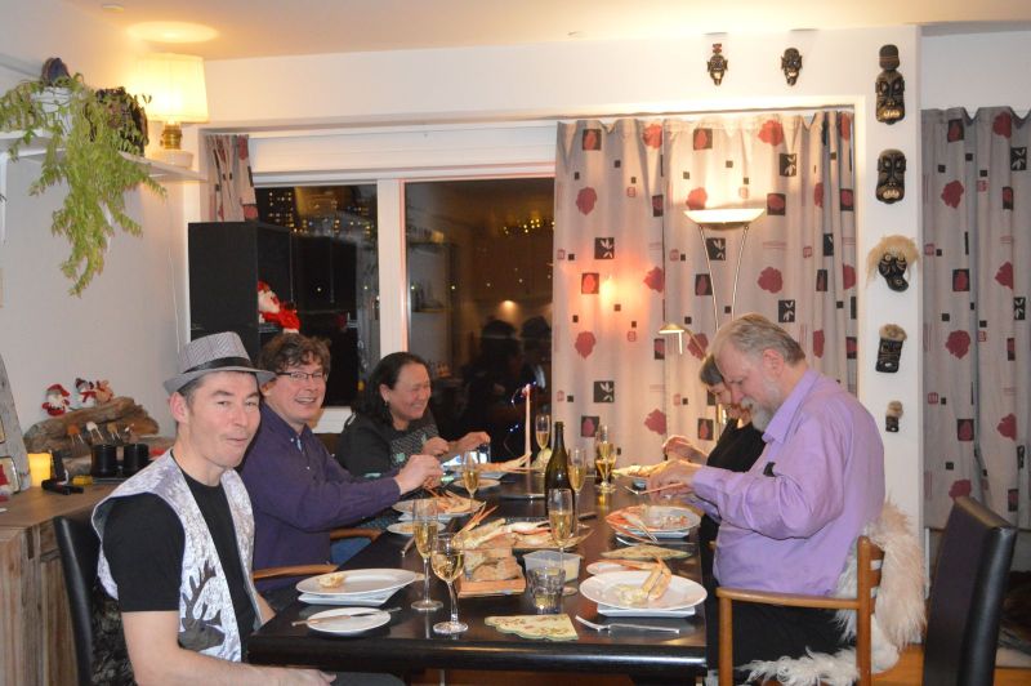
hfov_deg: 49.6
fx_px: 1116
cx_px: 516
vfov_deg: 34.2
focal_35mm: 39
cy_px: 343
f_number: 4.2
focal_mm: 26
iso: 3200
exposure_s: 1/60
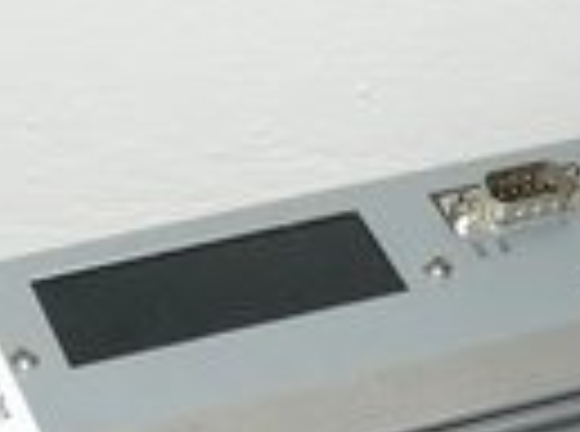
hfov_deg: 17.5
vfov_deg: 12.7
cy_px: 576
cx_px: 171
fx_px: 1871
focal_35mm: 112
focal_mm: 6
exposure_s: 1/30
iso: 100
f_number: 2.8
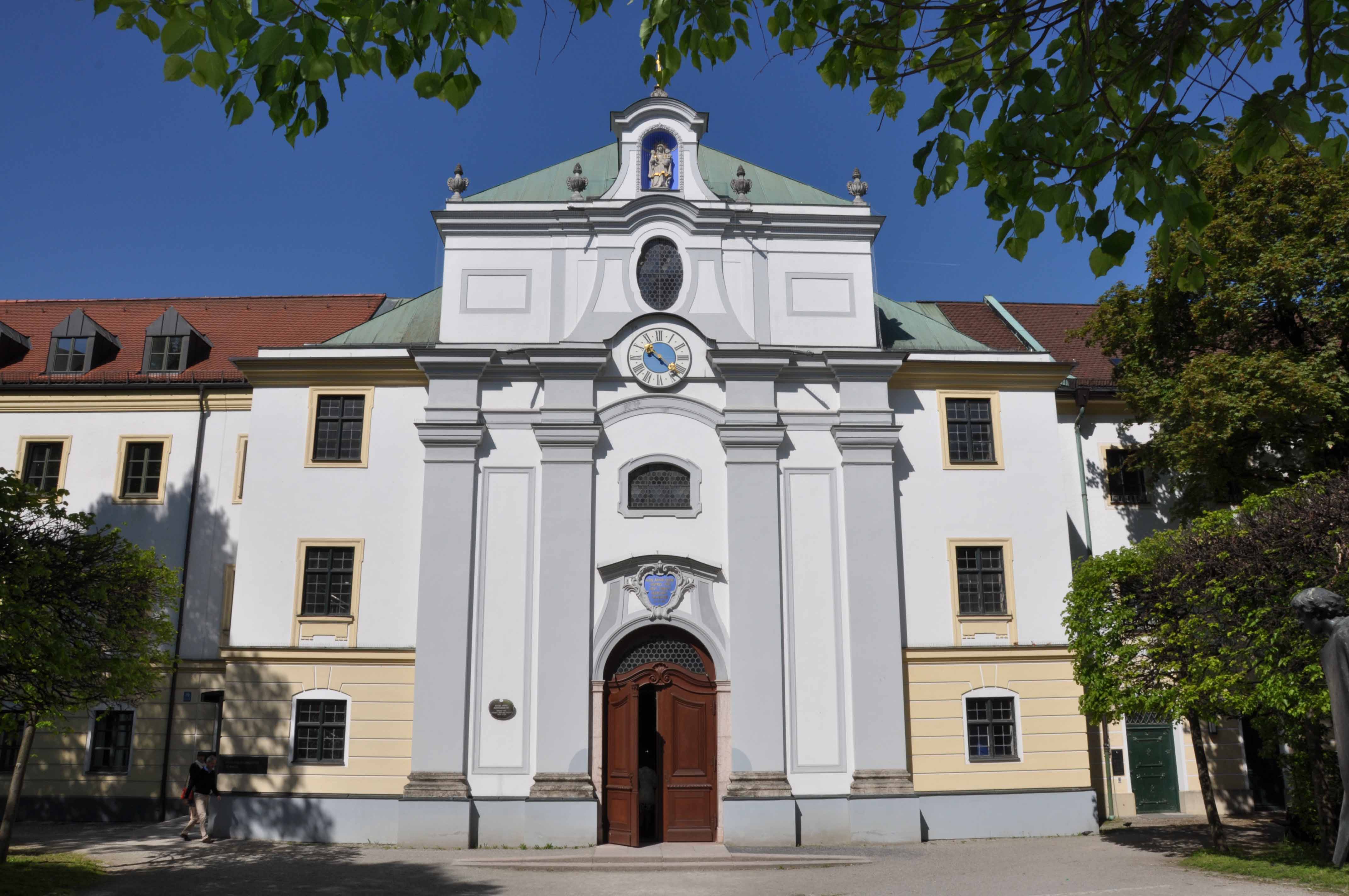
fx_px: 1011
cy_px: 448
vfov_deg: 47.8
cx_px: 674
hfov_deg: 67.4
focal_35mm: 27
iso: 200
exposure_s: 1/200
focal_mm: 18
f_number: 20
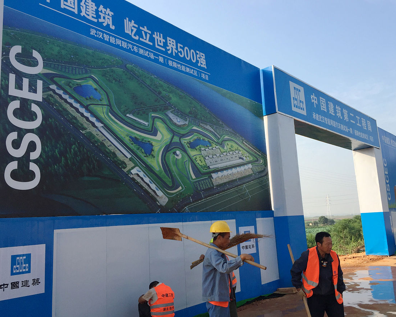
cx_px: 210
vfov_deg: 47.1
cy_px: 157
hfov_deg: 57.1
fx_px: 363
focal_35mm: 31
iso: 32
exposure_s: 1/1319
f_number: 2.2
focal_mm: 4.15
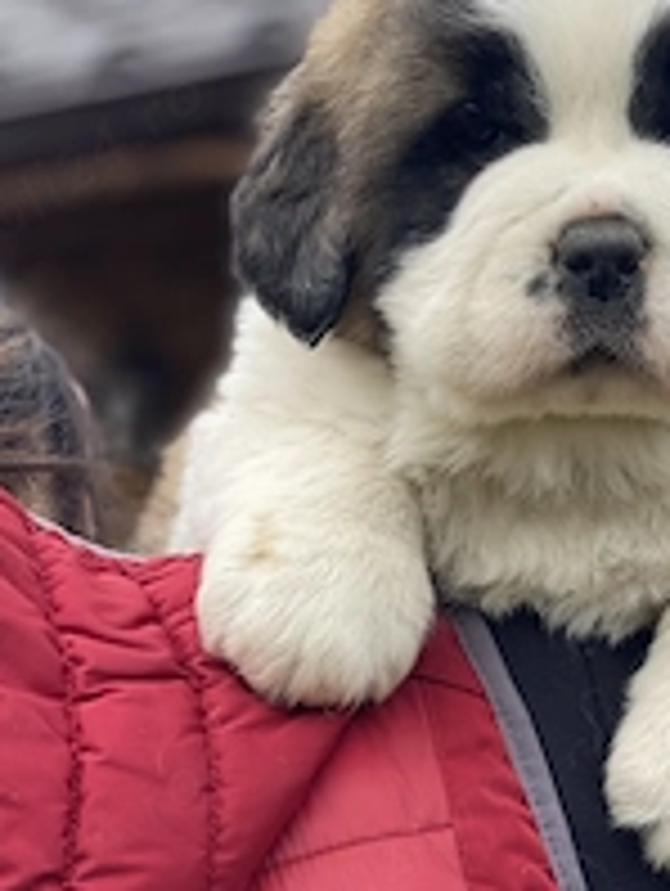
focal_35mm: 105
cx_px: 531
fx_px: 2704
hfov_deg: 14.1
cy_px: 603
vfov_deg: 18.6
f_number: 2
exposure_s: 1/202
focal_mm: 6
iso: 20
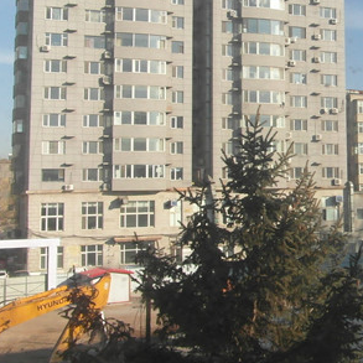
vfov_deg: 29.3
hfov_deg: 28.0
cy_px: 110
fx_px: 688
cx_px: 354
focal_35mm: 58
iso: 80
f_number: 5.2
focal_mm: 4
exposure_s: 1/250
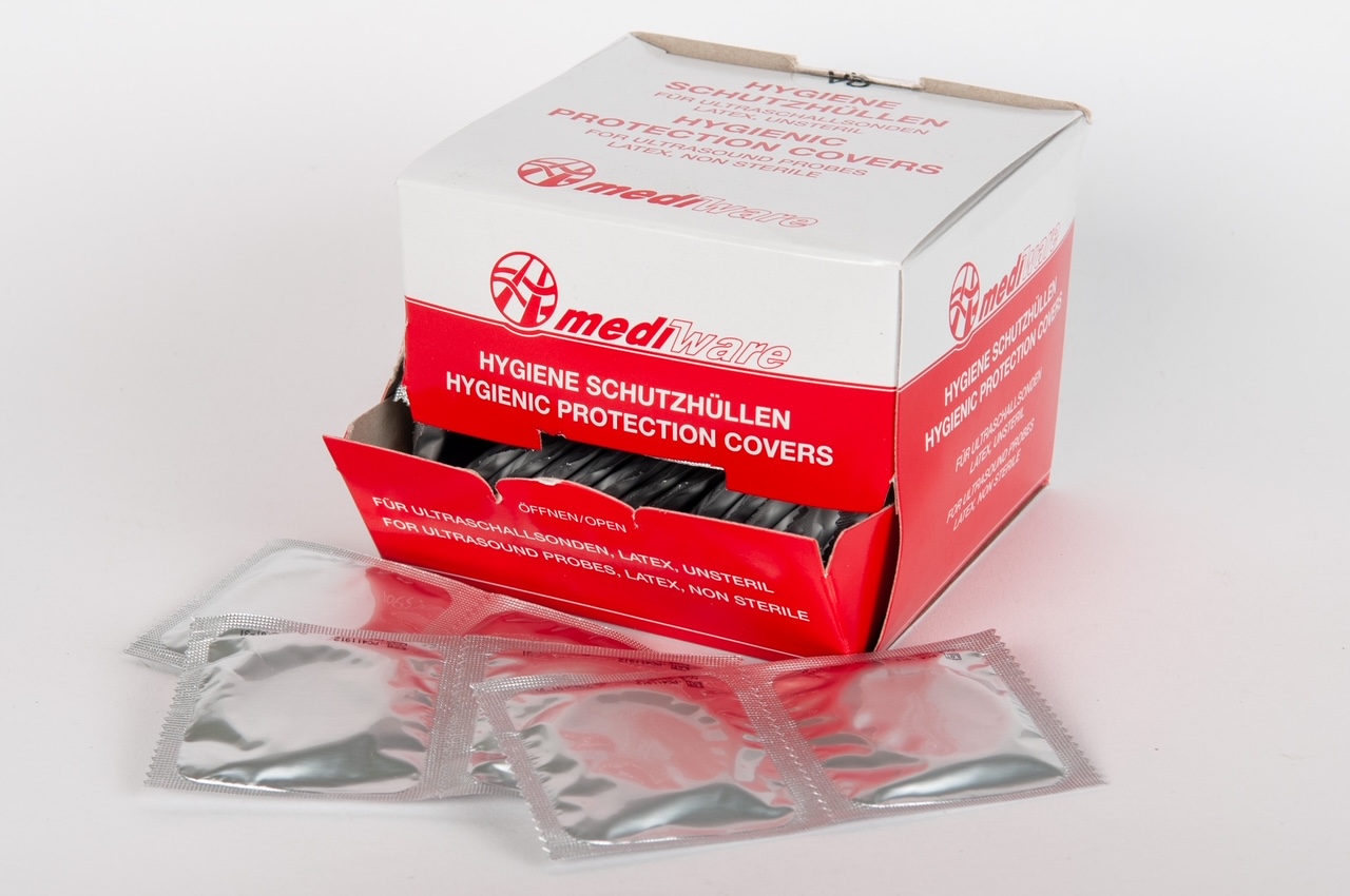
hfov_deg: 33.4
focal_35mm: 60
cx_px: 675
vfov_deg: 22.6
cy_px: 448
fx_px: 2247
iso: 100
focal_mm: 40
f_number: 8
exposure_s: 1/125
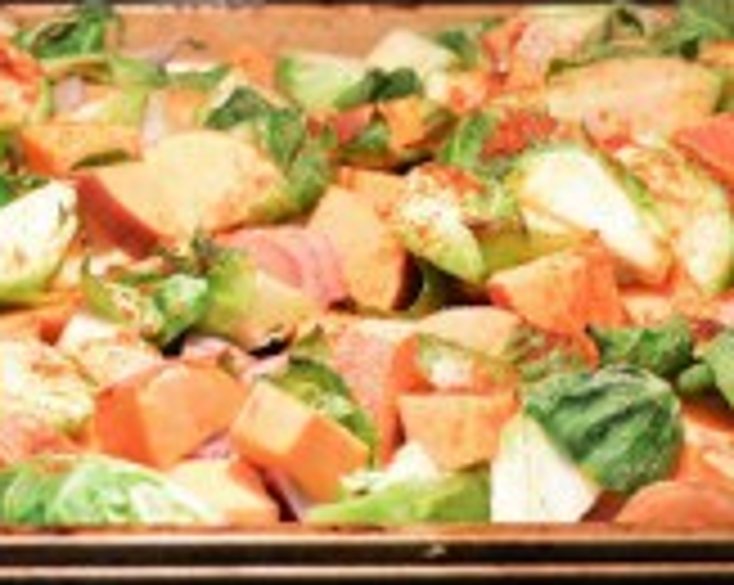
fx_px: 2842
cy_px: 248
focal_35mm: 131
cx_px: 140
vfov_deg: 11.8
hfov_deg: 14.6
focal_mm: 26
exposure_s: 1/80
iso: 3200
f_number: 4.2
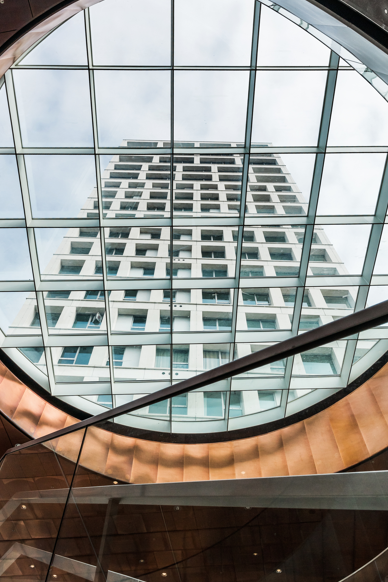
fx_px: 404
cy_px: 294
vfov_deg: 71.5
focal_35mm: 25
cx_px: 212
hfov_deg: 51.2
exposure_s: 1/500
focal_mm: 16
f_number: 10
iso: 640
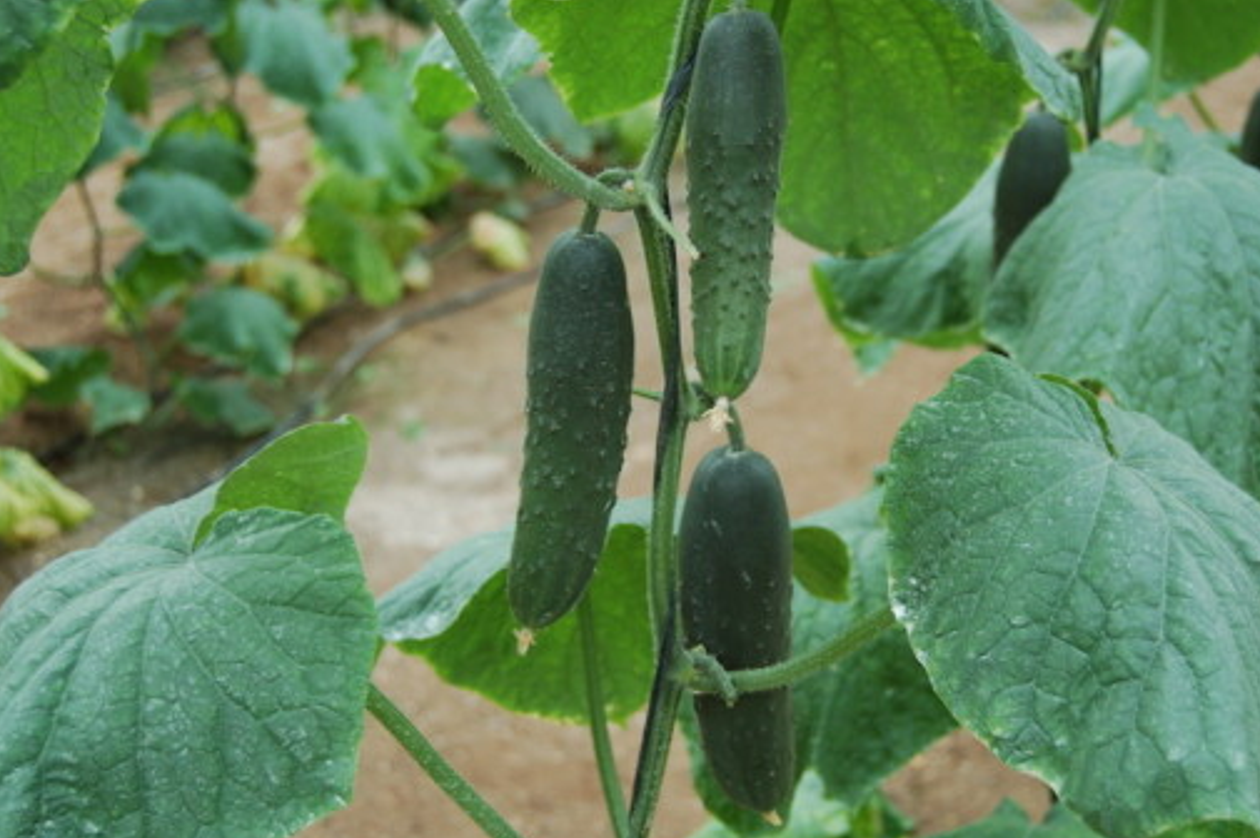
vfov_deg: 23.7
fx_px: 1994
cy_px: 410
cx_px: 704
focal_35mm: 57
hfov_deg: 35.0
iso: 400
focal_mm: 32
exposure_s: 1/80
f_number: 4.5
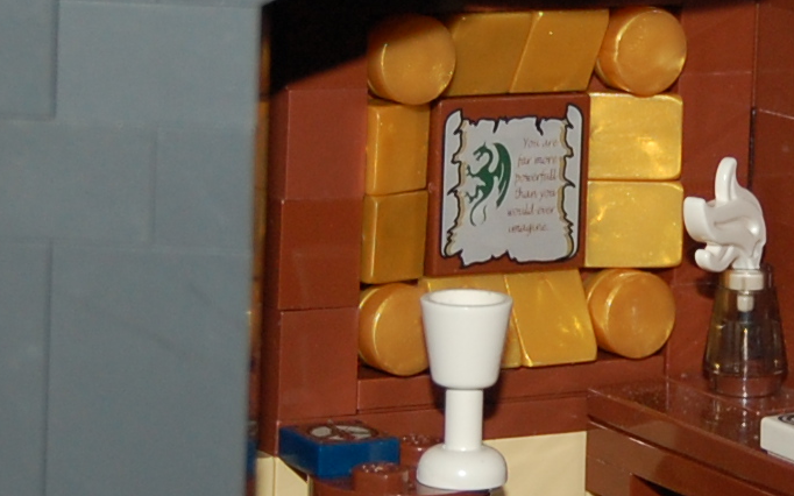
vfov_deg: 5.7
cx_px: 530
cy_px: 189
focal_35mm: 229
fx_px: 4955
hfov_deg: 9.2
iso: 400
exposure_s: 1/60
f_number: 4.5
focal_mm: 34
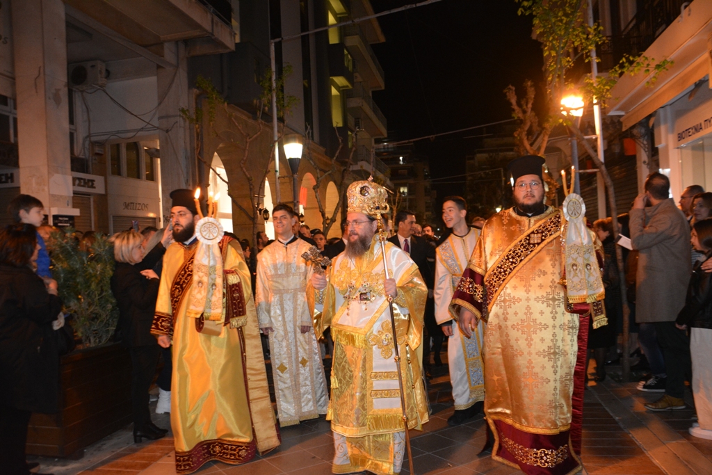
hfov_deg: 67.4
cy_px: 238
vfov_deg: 47.9
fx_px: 534
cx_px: 356
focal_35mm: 27
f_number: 3.5
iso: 2000
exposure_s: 1/60
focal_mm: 18
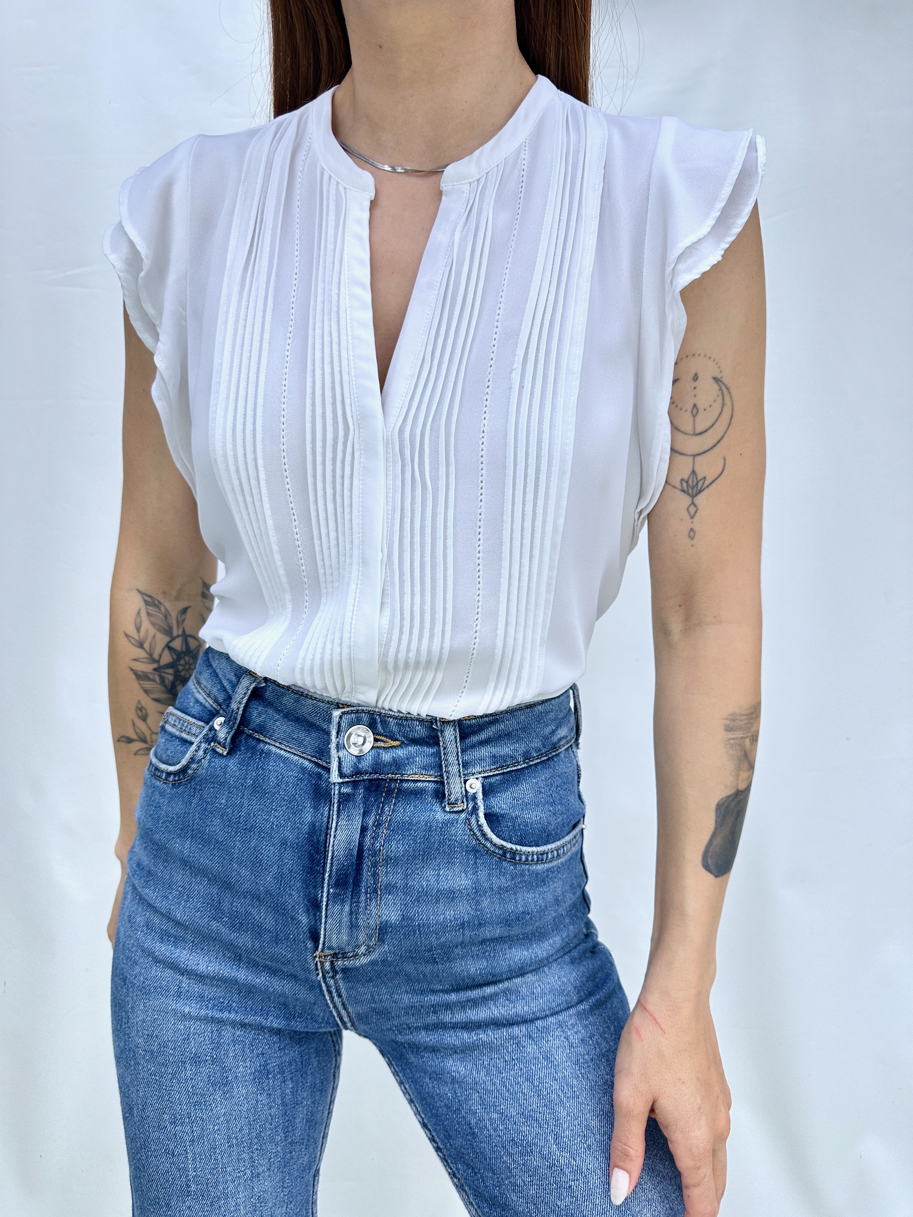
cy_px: 608
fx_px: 844
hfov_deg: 56.8
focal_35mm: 24
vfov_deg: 71.6
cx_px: 456
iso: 80
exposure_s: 1/756
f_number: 1.78
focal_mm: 6.86
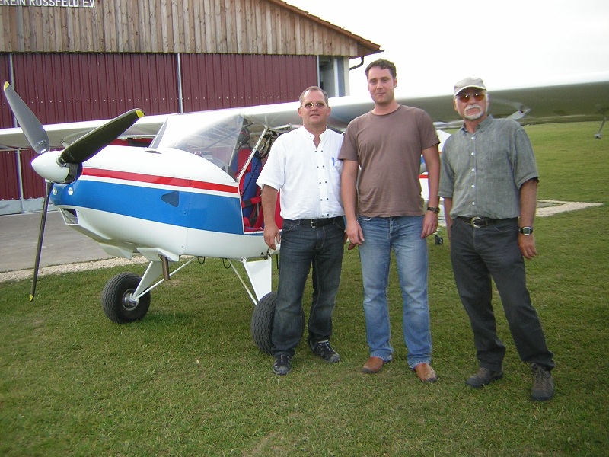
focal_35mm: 36
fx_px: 633
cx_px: 304
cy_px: 228
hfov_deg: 51.4
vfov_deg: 39.7
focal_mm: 4.7
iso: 50
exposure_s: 1/123
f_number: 2.6
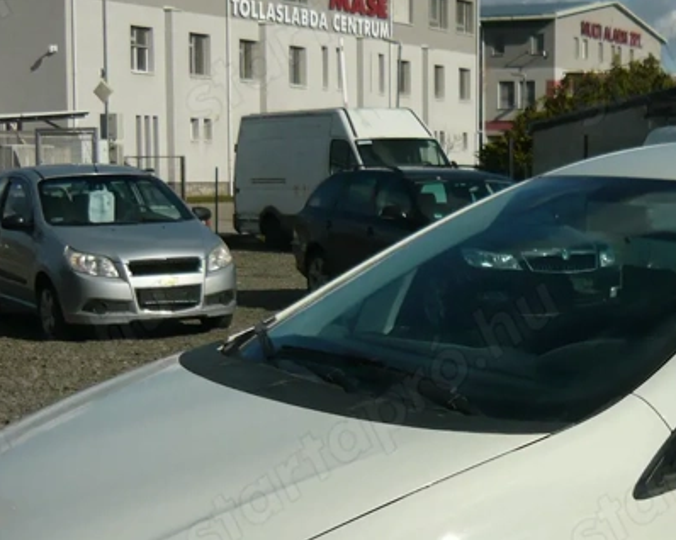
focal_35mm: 81
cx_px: 572
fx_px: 1620
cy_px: 447
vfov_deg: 18.7
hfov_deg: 23.1
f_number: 8
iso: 100
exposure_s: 1/640
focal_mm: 5.5
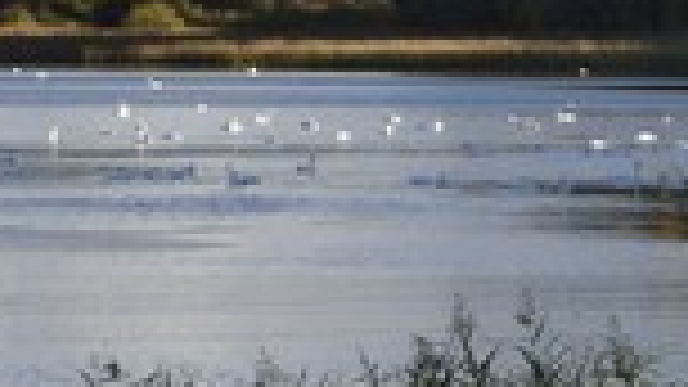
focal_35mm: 322
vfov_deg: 3.8
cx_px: 193
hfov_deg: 6.7
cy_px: 166
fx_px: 5873
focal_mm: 112
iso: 200
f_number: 13
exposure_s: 1/160
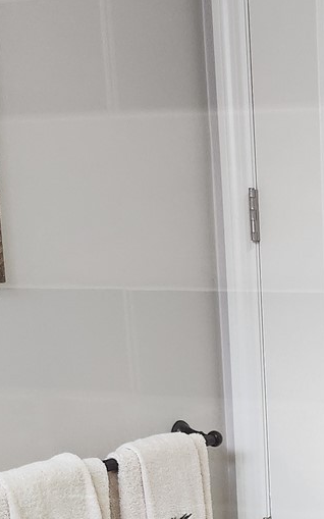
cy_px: 544
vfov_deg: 24.4
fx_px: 1131
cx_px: 467
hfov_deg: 15.2
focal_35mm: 80
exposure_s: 1/120
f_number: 1.8
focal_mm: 5
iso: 250
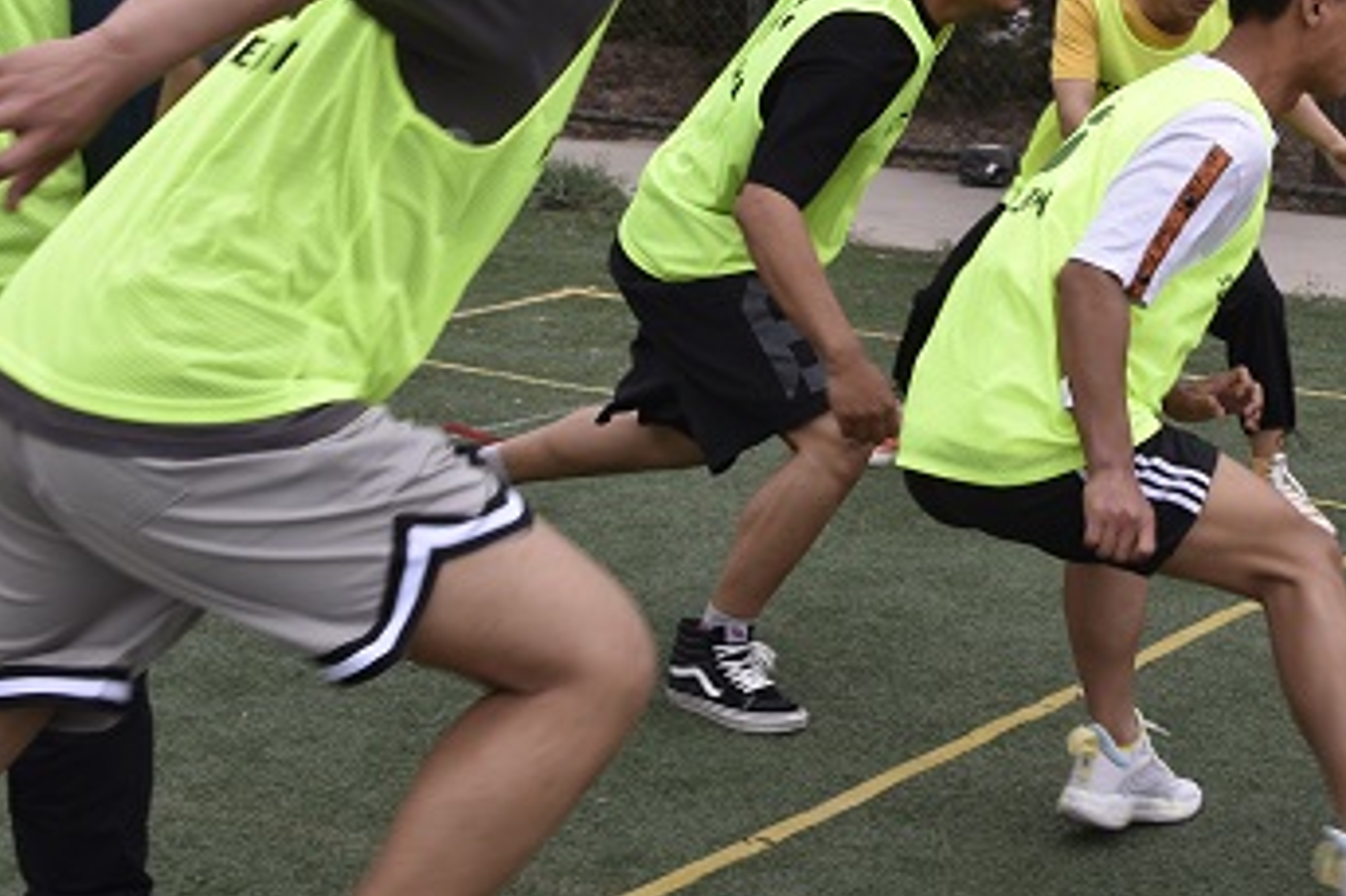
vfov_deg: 16.6
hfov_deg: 24.4
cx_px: 1186
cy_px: 106
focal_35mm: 81
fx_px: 3024
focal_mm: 29
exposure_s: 1/250
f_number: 5.6
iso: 220
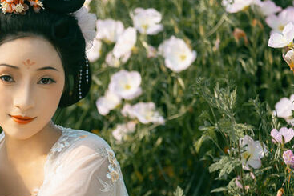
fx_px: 3619
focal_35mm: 443
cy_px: 146
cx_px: 22
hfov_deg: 4.6
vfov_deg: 3.1
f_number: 2.8
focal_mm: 155
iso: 200
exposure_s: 1/3200
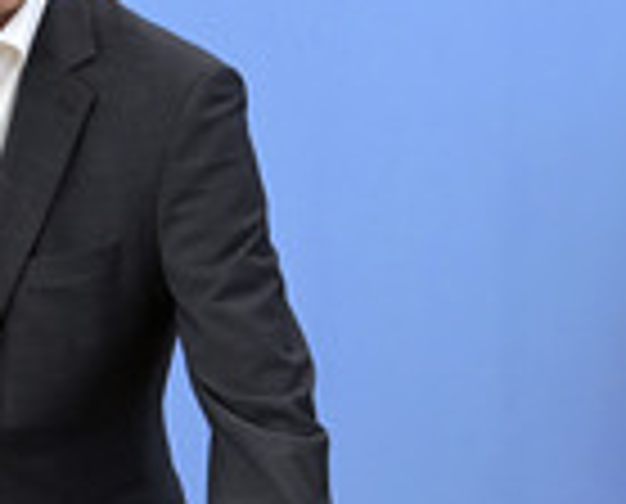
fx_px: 1746
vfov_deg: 16.4
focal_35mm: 94
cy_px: 292
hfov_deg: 20.2
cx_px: 169
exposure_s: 1/640
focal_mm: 31
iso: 4000
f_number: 5
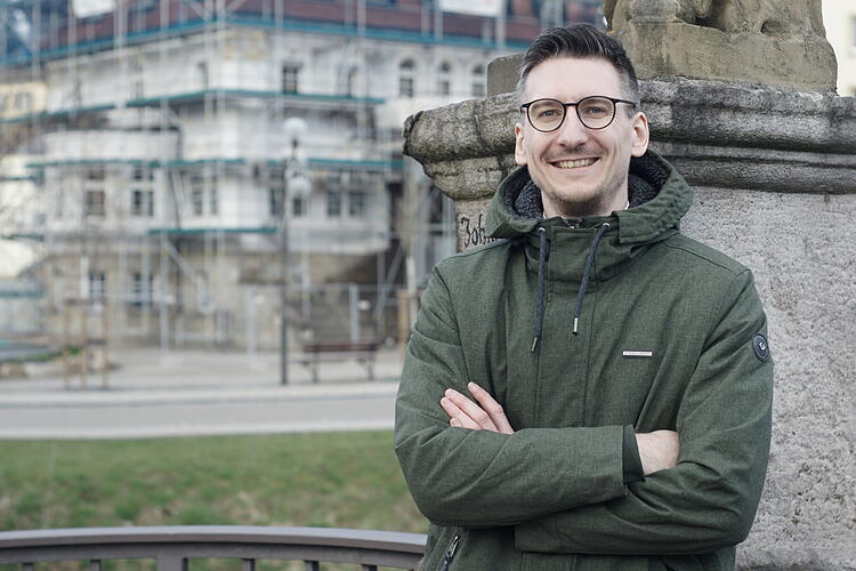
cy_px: 286
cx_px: 428
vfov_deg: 18.2
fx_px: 1783
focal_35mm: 75
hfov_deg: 27.0
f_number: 4
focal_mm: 50
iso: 400
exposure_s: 1/400
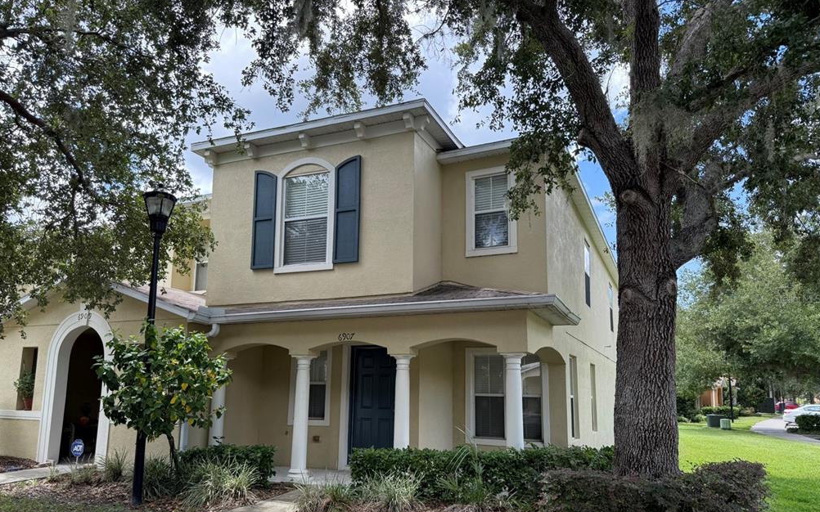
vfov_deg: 47.4
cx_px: 404
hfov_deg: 70.4
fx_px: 581
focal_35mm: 26
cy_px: 299
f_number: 1.78
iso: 100
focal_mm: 6.76
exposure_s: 1/796
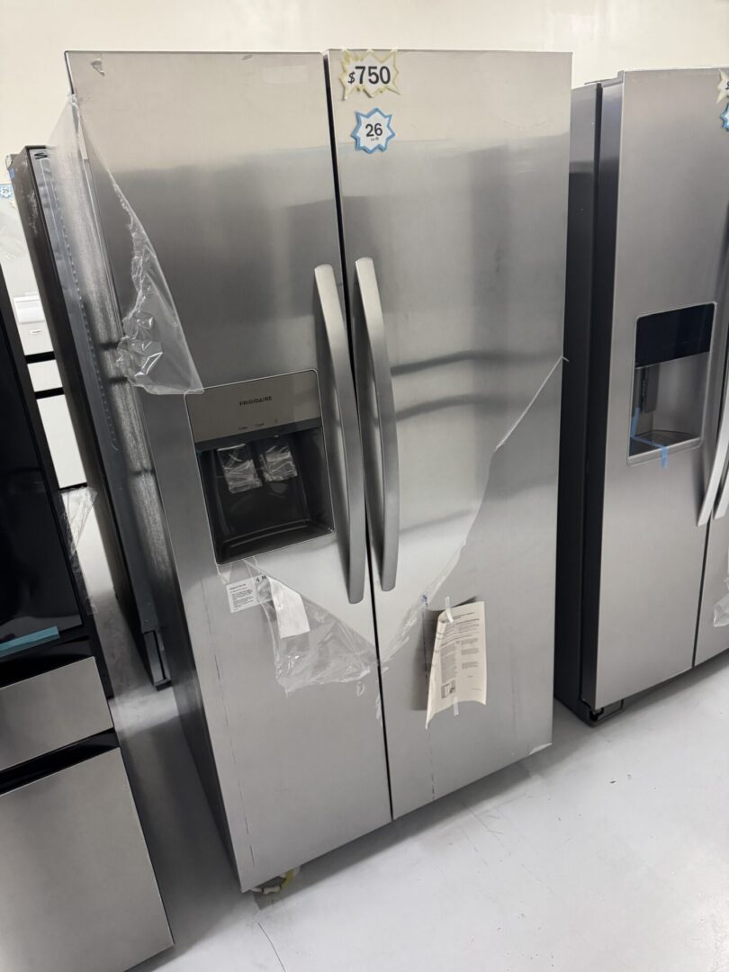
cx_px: 364
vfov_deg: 71.6
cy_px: 486
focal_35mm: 24
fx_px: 674
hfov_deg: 56.8
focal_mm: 6.76
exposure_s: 1/60
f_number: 1.78
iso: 500
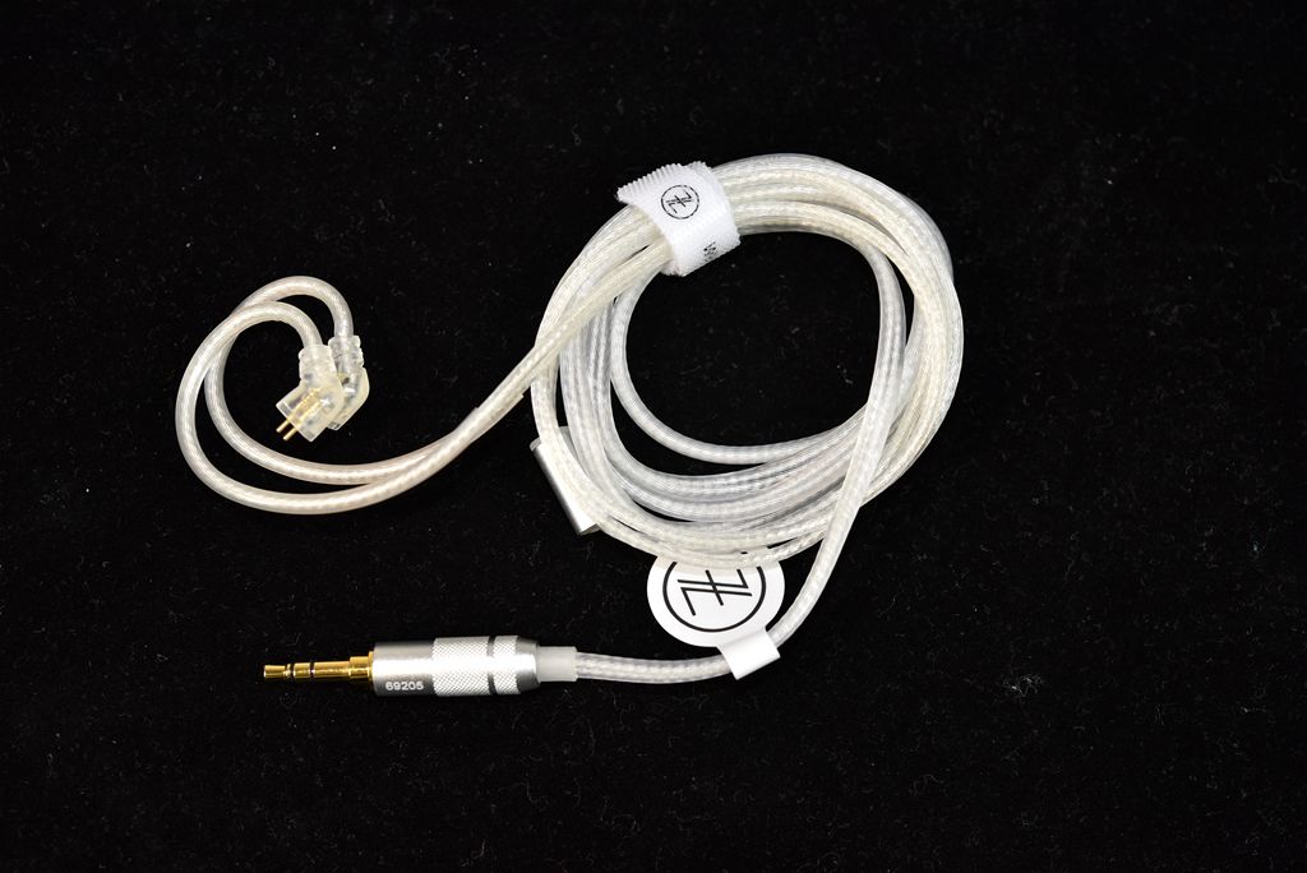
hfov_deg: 33.4
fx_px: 2179
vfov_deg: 22.7
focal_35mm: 60
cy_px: 436
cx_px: 654
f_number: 5.6
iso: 640
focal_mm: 60
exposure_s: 1/125
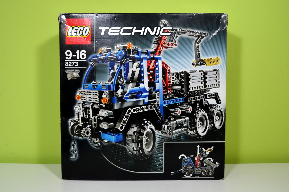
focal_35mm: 33
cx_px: 144
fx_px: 264
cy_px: 96
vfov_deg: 39.8
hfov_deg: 57.3
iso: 125
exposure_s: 1/15
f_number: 5
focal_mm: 22
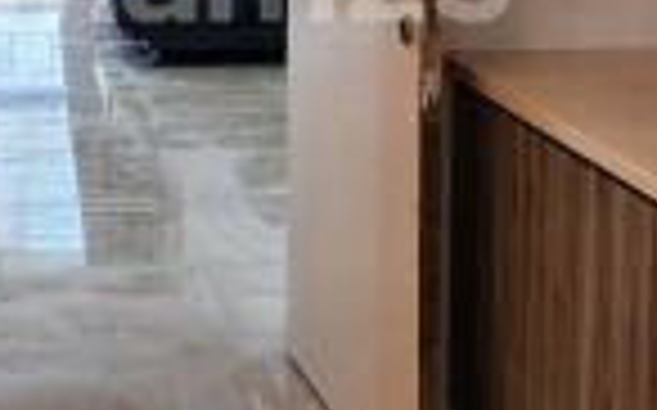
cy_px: -32
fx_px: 1378
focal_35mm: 77
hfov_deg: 26.2
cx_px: 101
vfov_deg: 16.4
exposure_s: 1/100
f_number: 1.8
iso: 400
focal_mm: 5.4
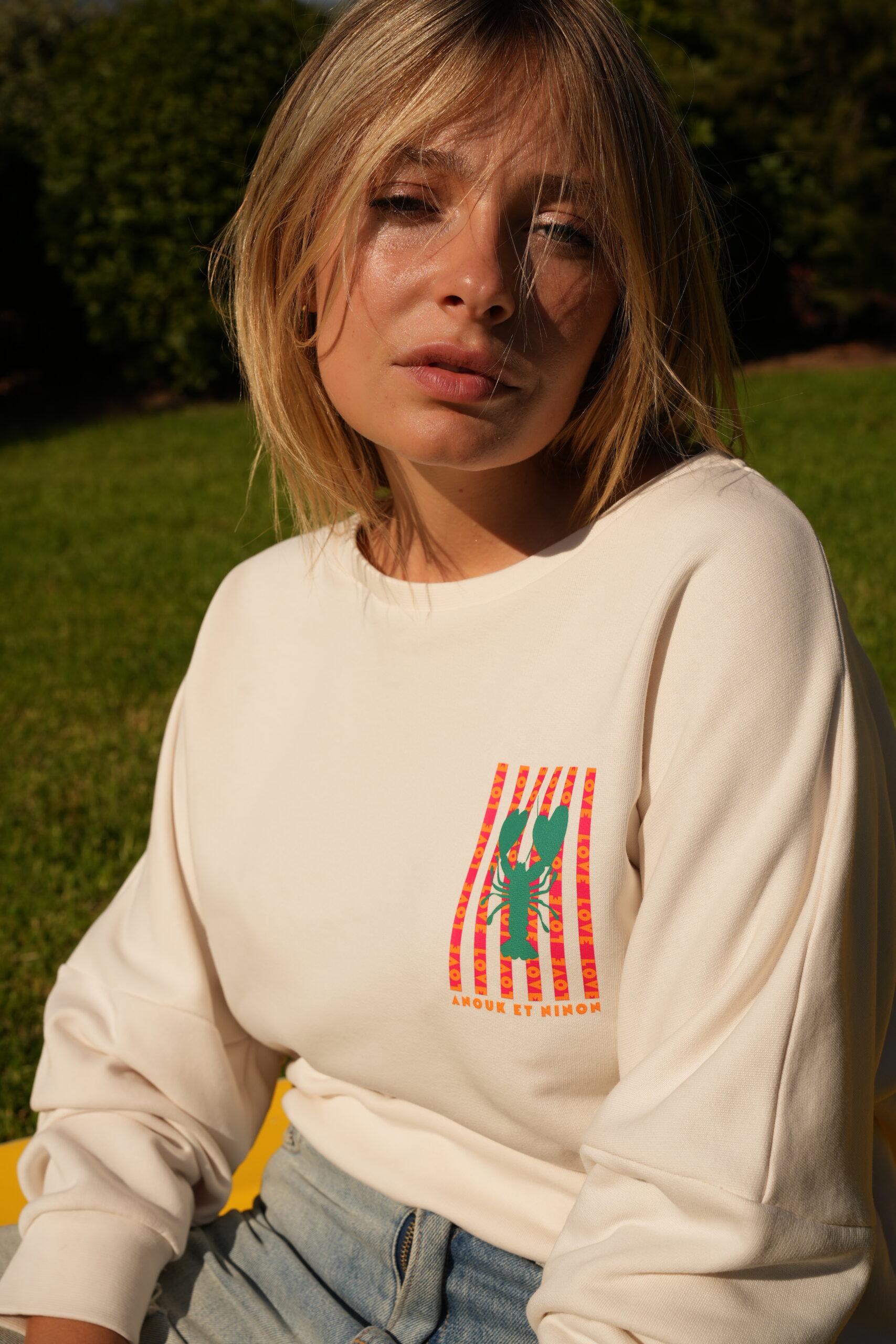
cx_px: 448
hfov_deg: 28.1
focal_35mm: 48
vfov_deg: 41.1
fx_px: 1792
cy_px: 672
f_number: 8
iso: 100
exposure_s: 1/800
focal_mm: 48
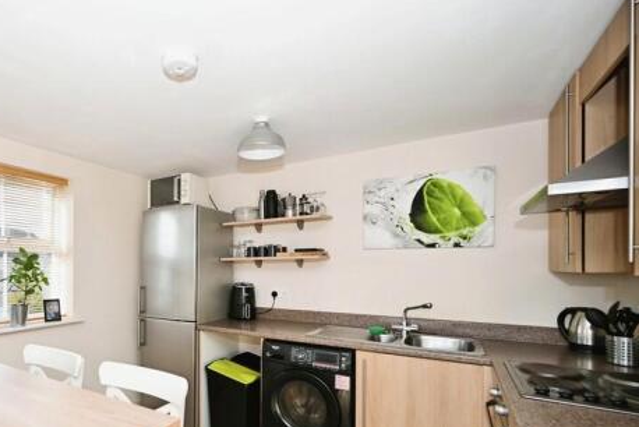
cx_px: 192
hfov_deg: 79.9
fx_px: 355
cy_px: 260
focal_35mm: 20
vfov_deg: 61.4
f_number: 4
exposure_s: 1/60
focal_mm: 14
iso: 100
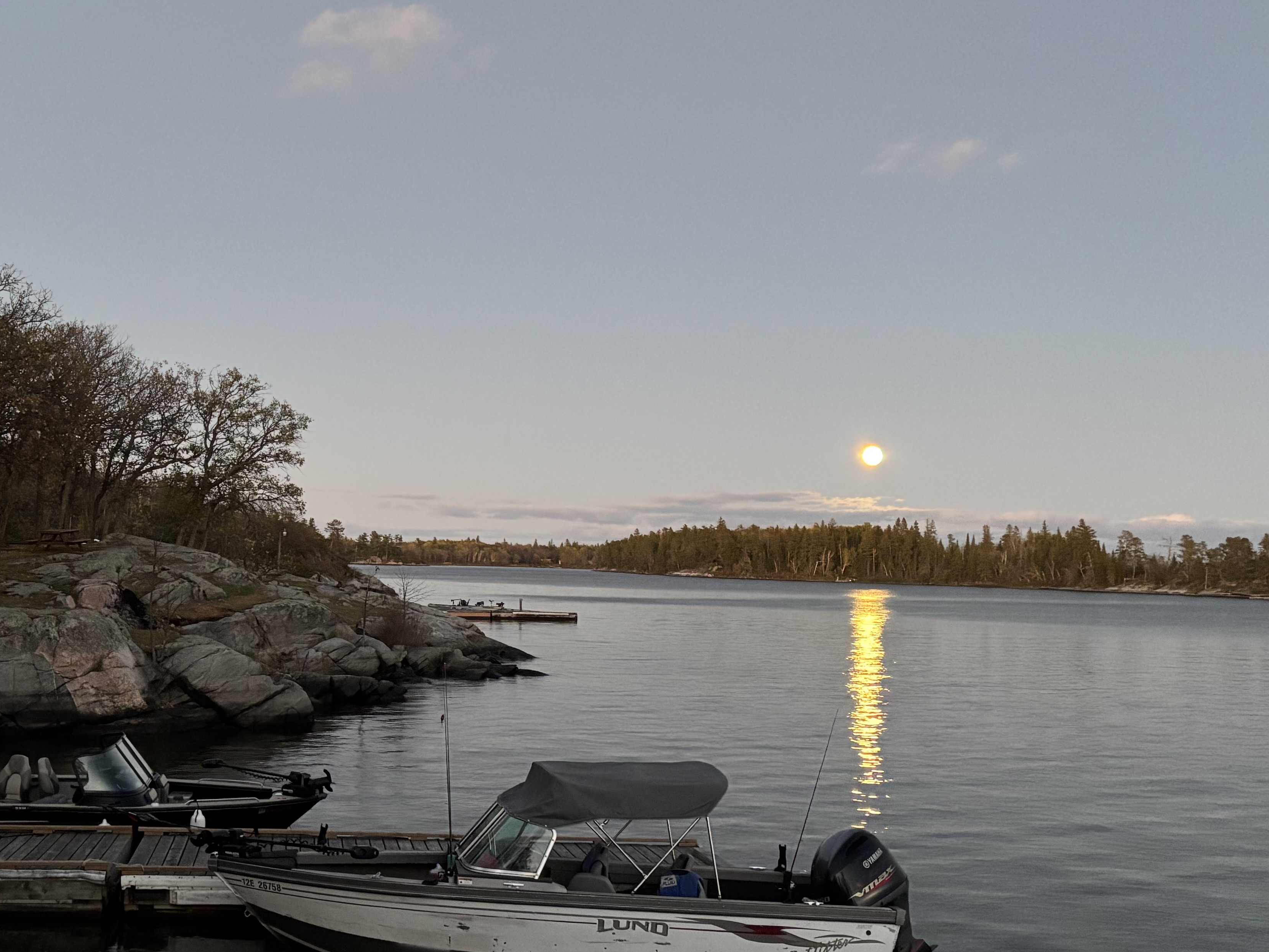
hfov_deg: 41.1
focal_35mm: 45
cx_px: 344
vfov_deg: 32.2
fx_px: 1650
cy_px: 522
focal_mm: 5.96
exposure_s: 1/30
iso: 800
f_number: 1.6
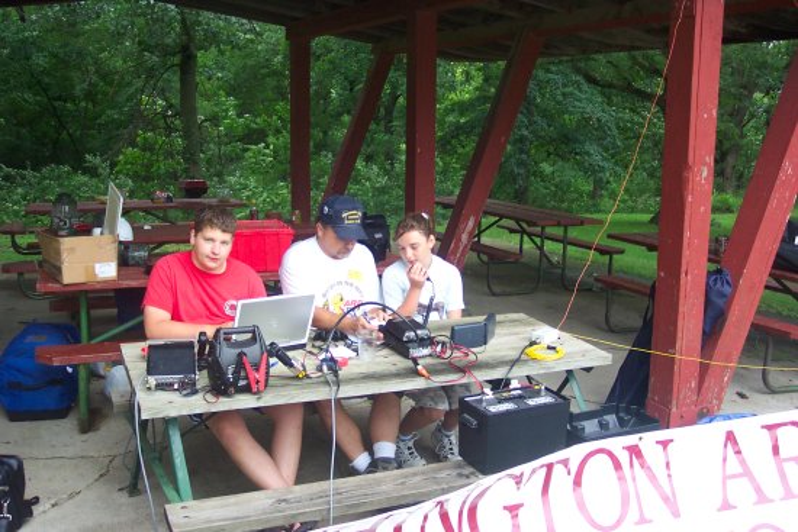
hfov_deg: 50.7
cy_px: 266
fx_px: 843
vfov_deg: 35.1
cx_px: 399
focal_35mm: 38
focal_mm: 8
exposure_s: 1/90
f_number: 2.8
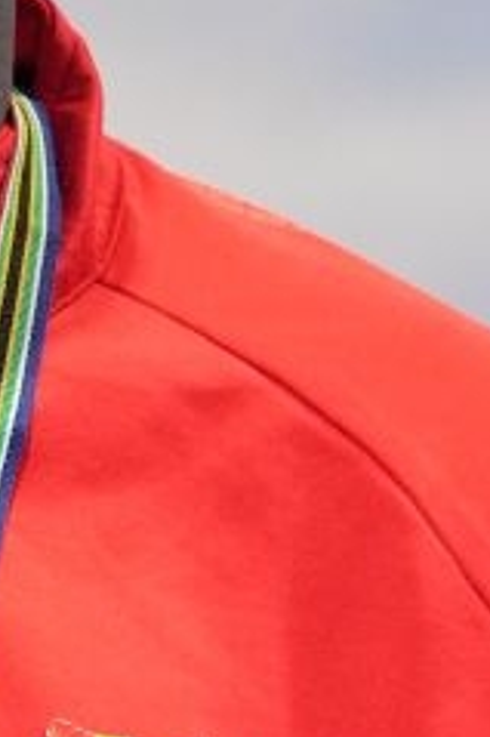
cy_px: 506
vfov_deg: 1.4
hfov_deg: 0.9
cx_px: -225
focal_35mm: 1505
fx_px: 30769
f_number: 2.8
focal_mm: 200
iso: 3200
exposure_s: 1/250
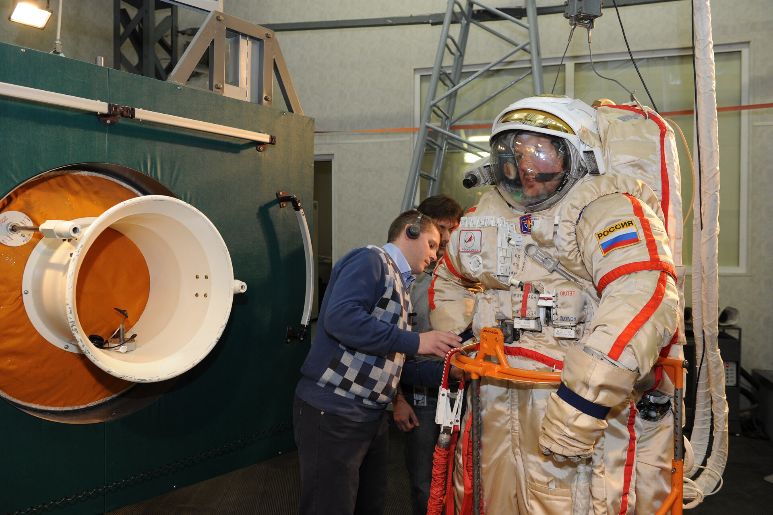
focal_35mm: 29
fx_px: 622
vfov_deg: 44.9
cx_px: 386
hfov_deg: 63.7
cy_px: 258
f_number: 4.5
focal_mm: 29
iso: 1000
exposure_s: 1/60
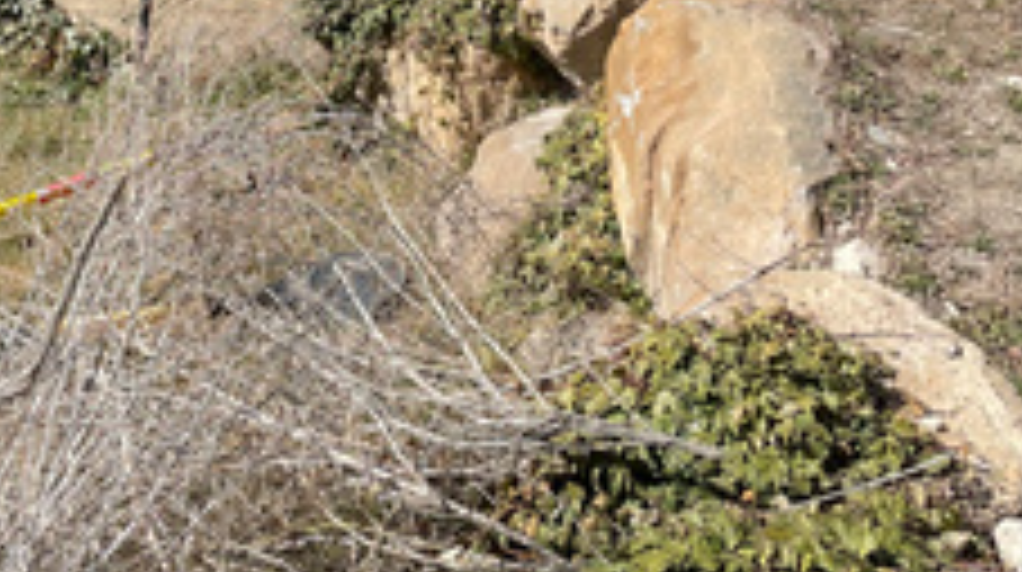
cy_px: -135
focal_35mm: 60
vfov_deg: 18.8
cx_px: 338
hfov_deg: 34.6
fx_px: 1624
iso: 32
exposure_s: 1/2817
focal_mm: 4.2
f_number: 1.6
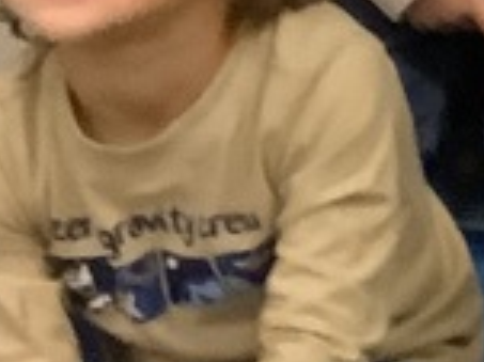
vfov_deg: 6.7
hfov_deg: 8.0
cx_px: 1490
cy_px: -474
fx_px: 2934
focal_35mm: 210
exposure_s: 1/25
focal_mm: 3.3
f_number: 2.4
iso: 500
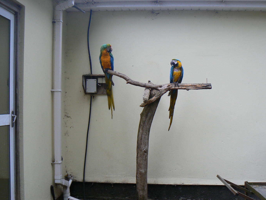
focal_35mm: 42
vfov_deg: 34.3
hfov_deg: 44.7
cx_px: 150
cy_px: 114
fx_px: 323
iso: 80
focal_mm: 6
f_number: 3.6
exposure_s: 1/60
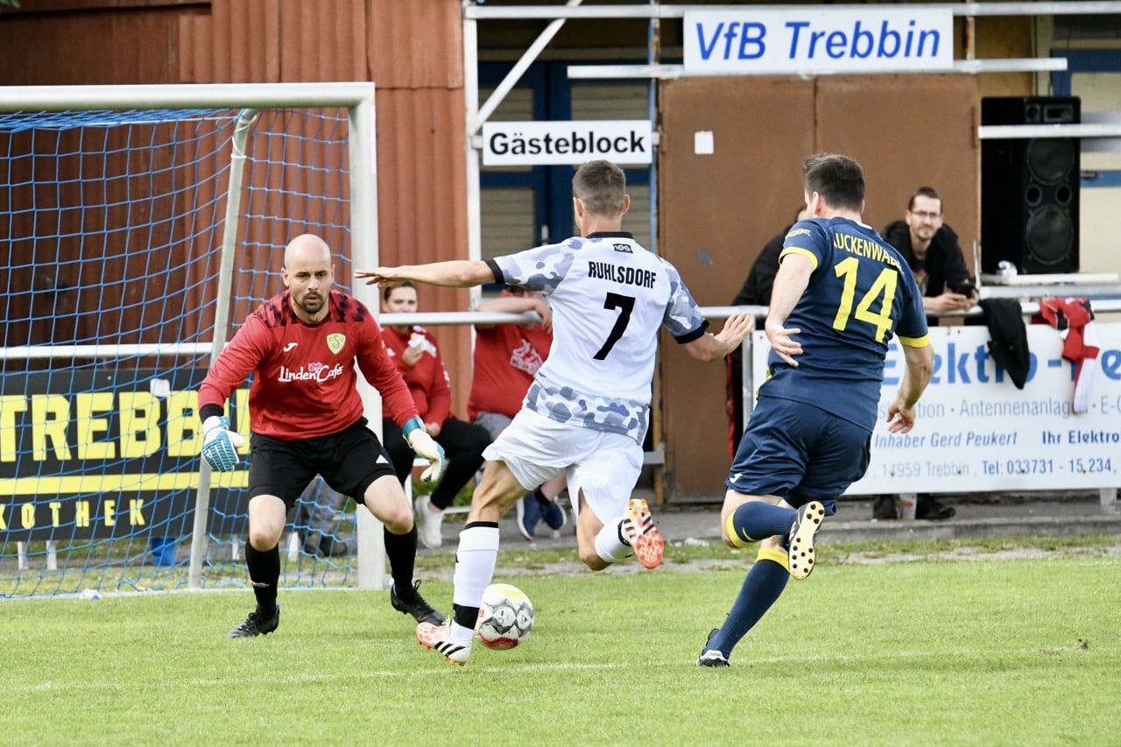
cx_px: 560
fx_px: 10896
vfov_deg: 3.9
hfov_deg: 5.9
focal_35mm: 350
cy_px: 374
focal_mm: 350
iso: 5000
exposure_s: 1/1600
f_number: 10
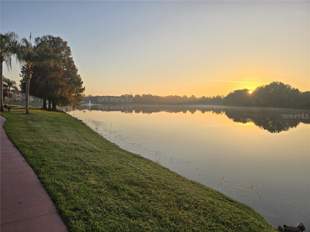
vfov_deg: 58.9
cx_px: 155
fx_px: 206
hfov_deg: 73.9
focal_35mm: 23
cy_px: 116
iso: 12
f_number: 1.7
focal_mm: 6.3
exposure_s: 1/489
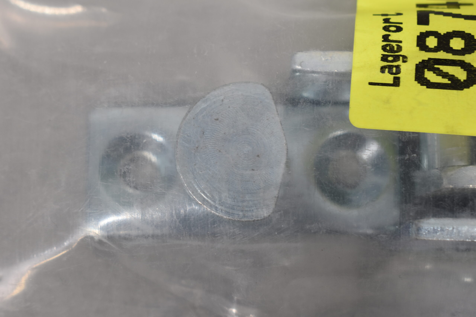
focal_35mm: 72
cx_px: 238
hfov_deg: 28.1
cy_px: 158
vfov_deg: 18.9
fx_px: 952
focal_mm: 48
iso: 400
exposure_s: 1/60
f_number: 7.1
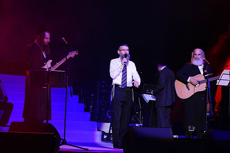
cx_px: 125
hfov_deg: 20.0
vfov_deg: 13.4
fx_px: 652
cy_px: 78
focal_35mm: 102
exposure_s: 1/200
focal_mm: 90
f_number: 5.6
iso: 1600
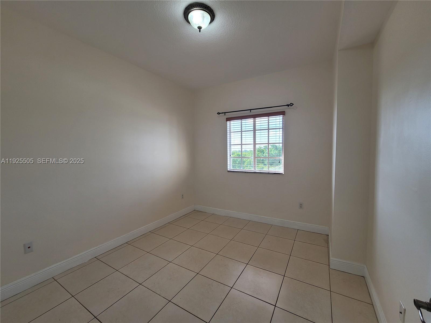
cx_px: 216
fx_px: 162
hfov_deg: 106.2
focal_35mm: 13
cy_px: 162
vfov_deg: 89.9
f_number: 2.2
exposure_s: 1/120
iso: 100
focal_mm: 2.2
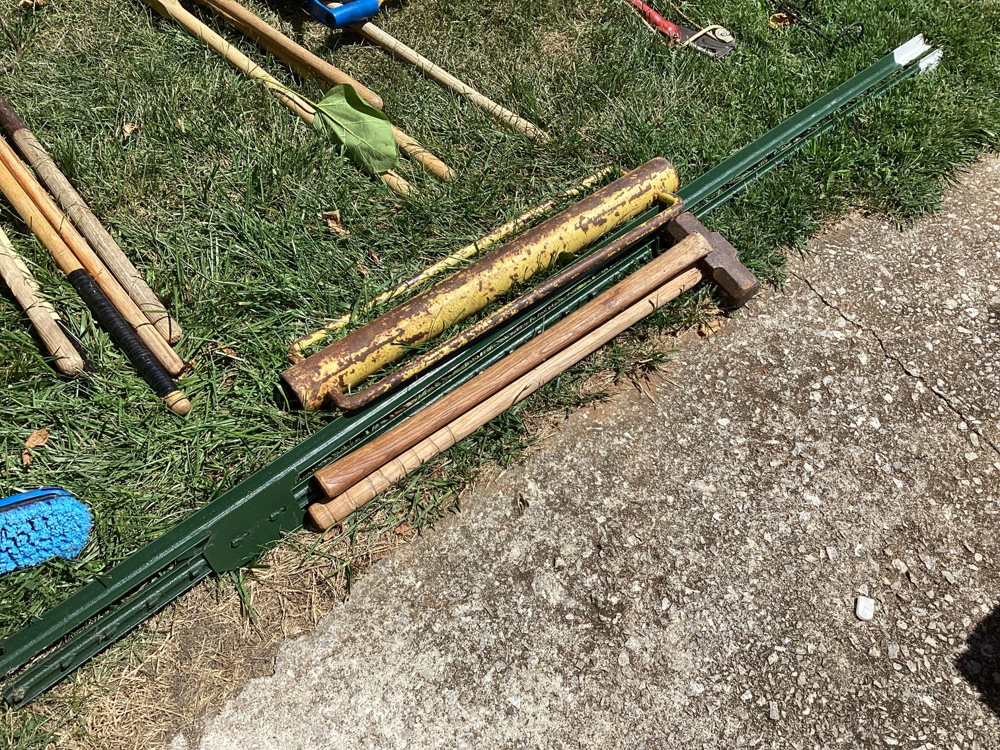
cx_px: 500
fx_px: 896
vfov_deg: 45.4
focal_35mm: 31
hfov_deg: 58.3
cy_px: 375
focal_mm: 3.3
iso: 25
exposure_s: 1/1481
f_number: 2.4
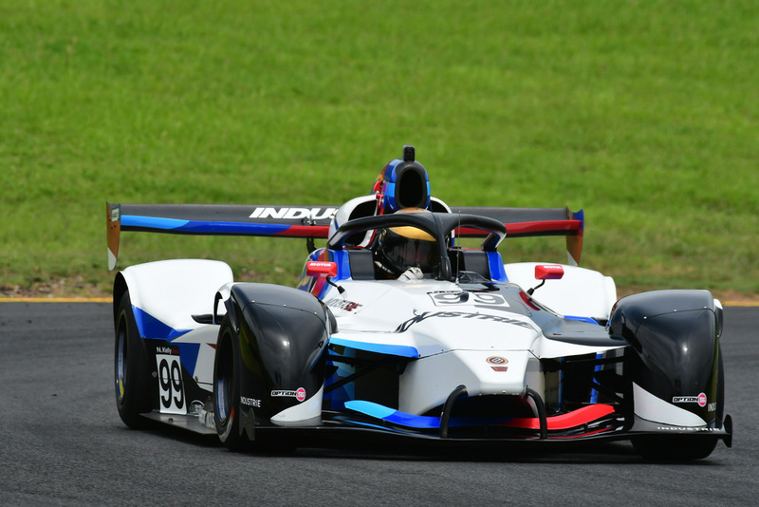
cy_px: 254
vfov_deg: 1.8
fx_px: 15817
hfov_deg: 2.7
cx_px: 380
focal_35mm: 750
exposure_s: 1/640
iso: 400
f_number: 11
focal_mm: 500
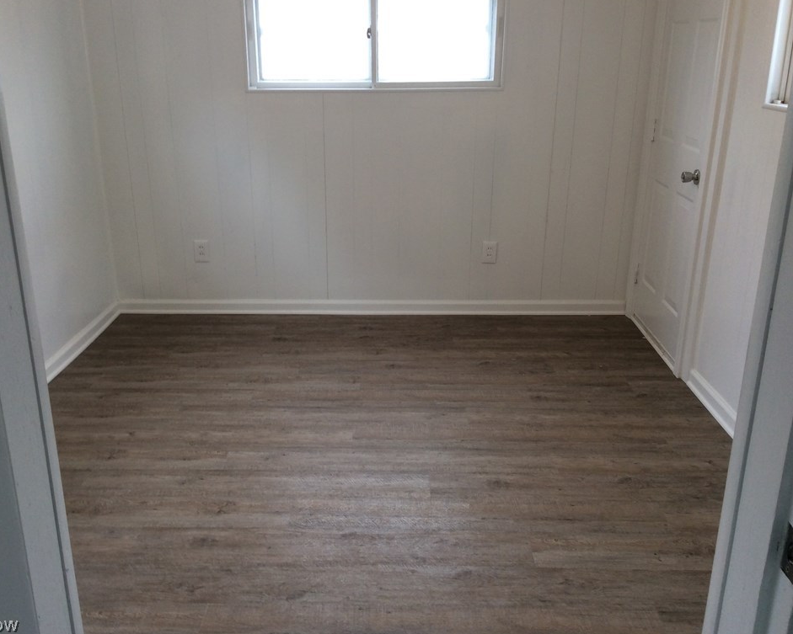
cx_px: 363
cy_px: 316
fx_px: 798
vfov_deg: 43.4
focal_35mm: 34
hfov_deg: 52.8
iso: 50
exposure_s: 1/24
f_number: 2.4
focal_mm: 3.3
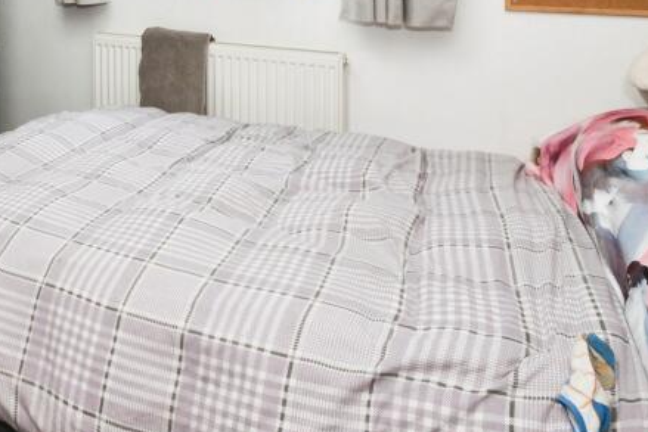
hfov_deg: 48.2
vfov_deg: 32.6
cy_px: -58
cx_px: 53
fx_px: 630
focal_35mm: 35
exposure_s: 1/60
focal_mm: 10
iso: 400
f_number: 8
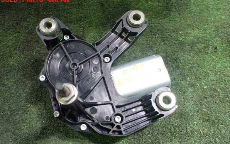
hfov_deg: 59.6
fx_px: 201
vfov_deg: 39.4
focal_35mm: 32
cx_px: 115
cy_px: 81
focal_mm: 5.4
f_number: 2.3
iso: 800
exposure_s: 1/40
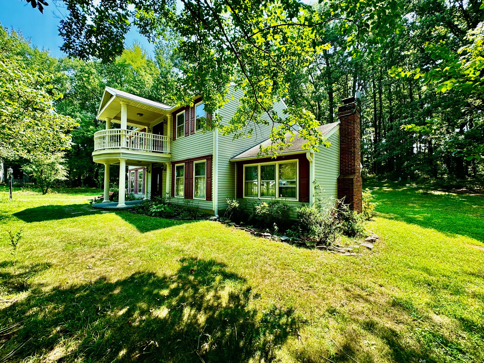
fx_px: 196
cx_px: 242
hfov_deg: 102.1
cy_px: 182
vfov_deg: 85.7
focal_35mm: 14
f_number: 2.2
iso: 40
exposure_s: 1/335
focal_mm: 2.22
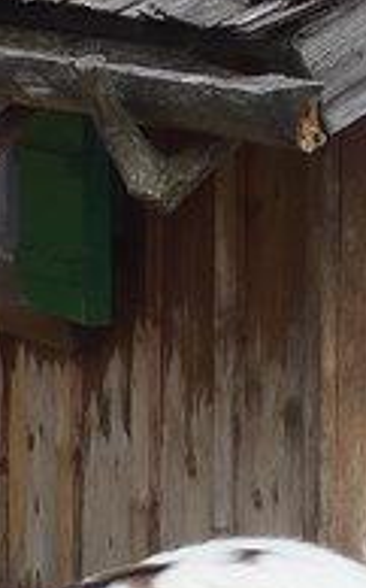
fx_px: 4299
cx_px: 396
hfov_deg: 4.9
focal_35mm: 269
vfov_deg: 7.8
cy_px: 297
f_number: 2.8
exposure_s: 1/1000
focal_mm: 8.4
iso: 80
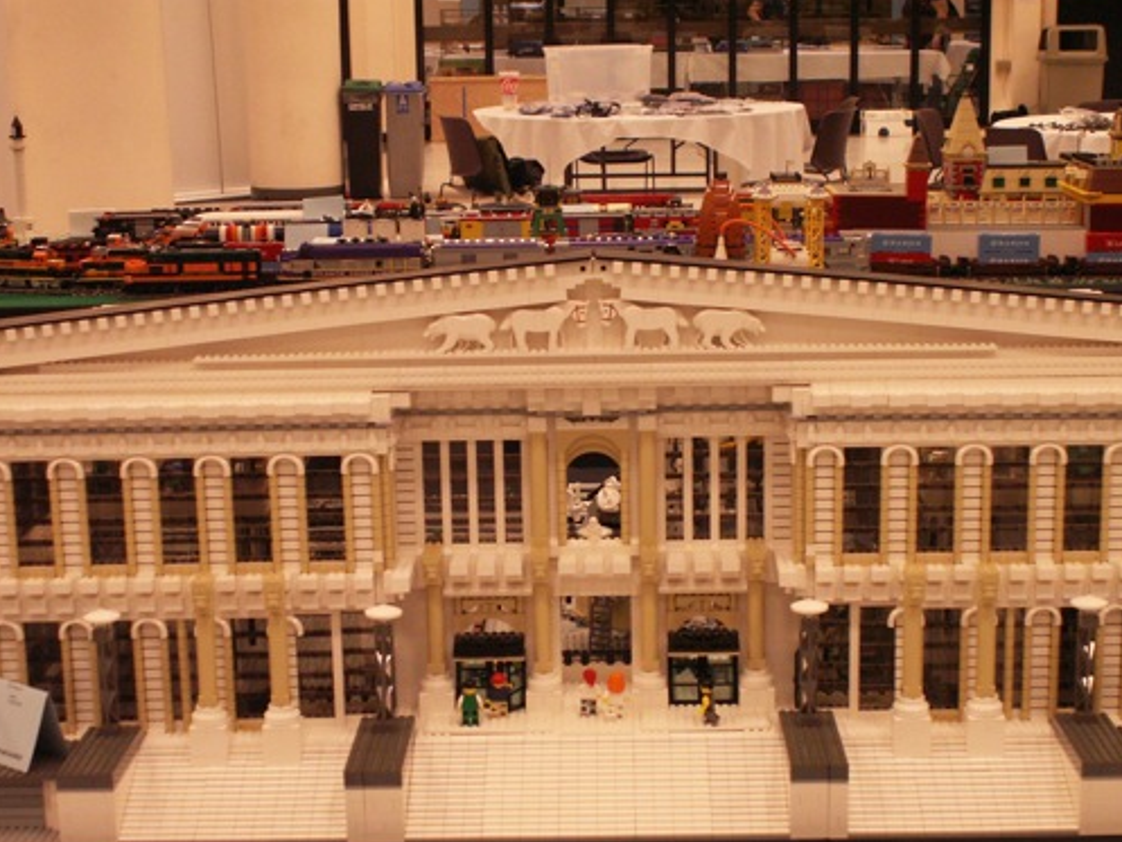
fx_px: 2172
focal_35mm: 67
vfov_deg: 21.9
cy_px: 537
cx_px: 603
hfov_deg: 29.0
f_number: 3.2
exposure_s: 1/40
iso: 160
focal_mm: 8.65
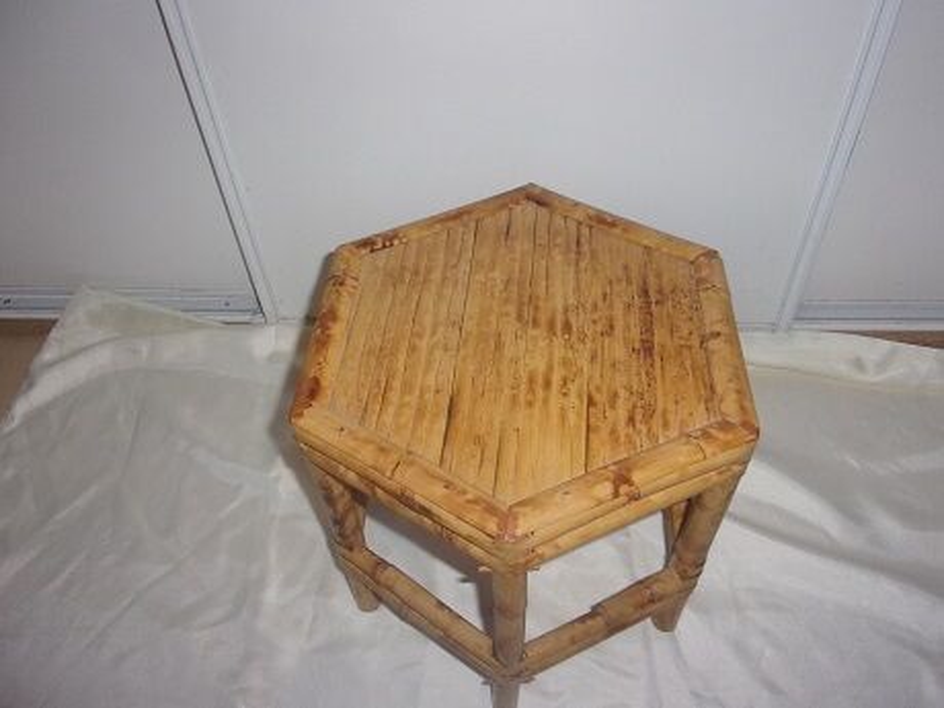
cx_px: 472
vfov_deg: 49.7
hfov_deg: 63.4
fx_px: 764
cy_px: 354
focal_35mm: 28
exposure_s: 1/34
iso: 200
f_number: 3.9
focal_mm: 5.1
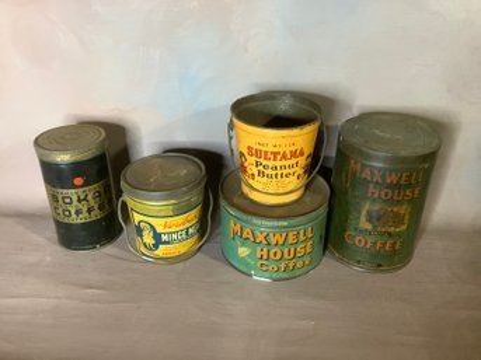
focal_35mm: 31
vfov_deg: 45.4
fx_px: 431
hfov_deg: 58.4
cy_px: 180
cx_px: 240
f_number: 2.4
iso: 320
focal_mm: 3.3
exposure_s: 1/40
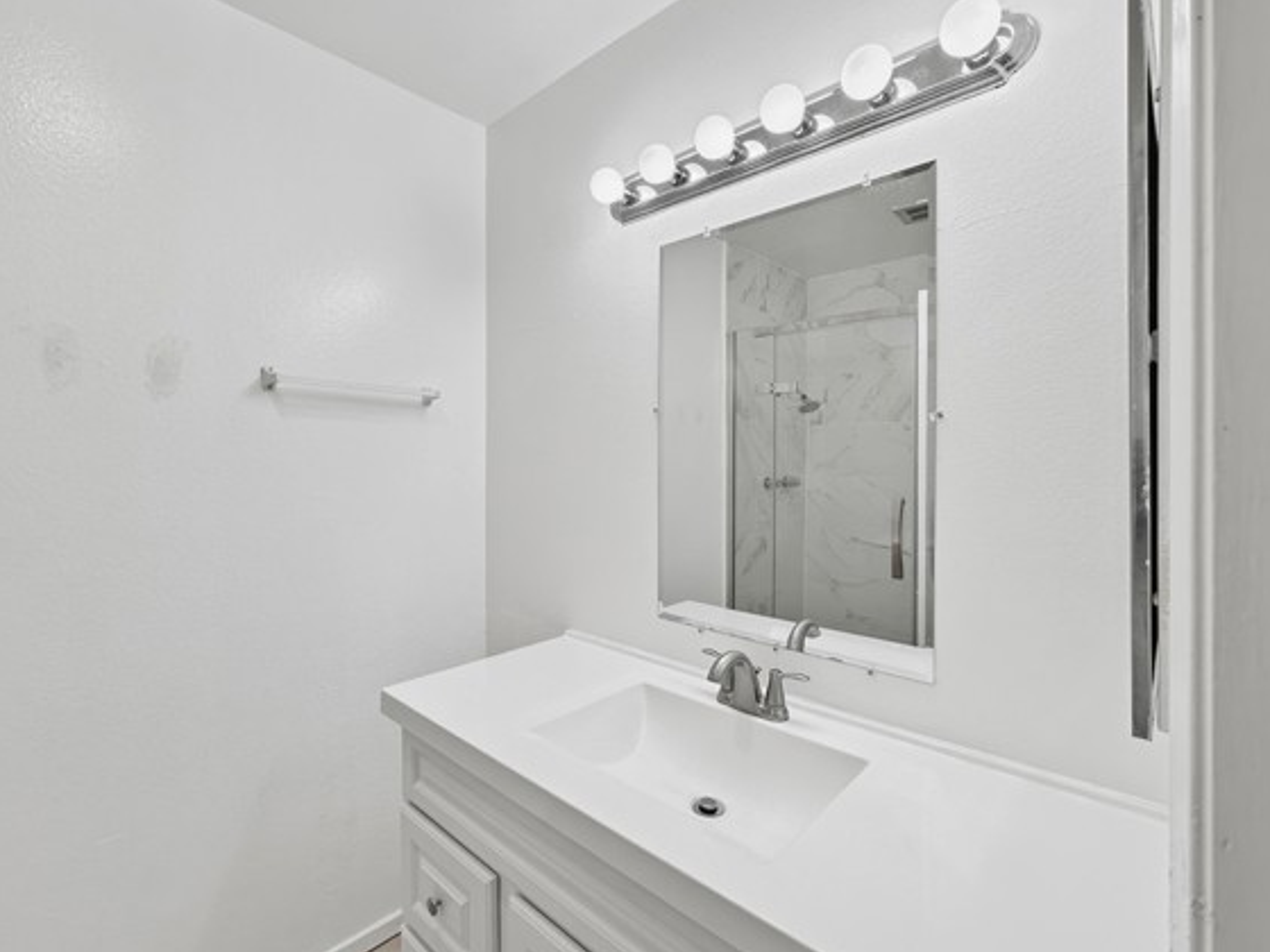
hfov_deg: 94.4
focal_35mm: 16
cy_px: 467
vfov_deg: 78.1
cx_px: 592
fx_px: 587
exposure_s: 1/139
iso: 40
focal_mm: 2.2
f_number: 2.2
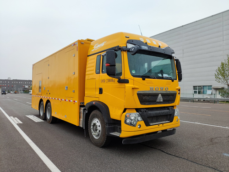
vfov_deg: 54.9
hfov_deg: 69.4
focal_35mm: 25
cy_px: 86
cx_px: 114
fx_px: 165
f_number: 1.79
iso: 51
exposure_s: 1/100
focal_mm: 4.71
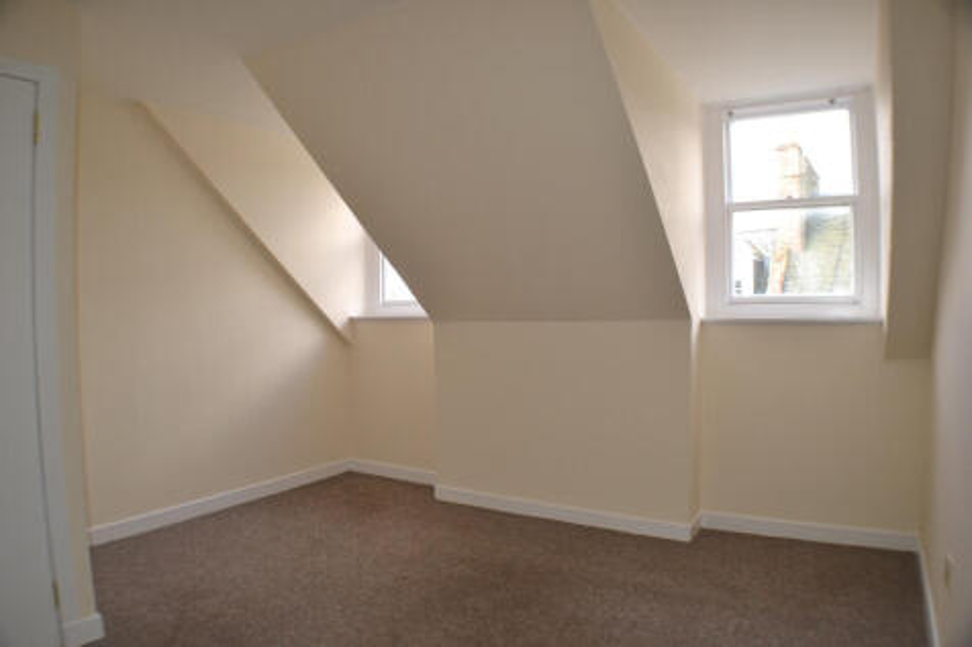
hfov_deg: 61.9
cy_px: 324
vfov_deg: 43.6
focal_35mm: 30
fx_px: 810
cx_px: 486
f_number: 4
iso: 320
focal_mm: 20
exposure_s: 1/125
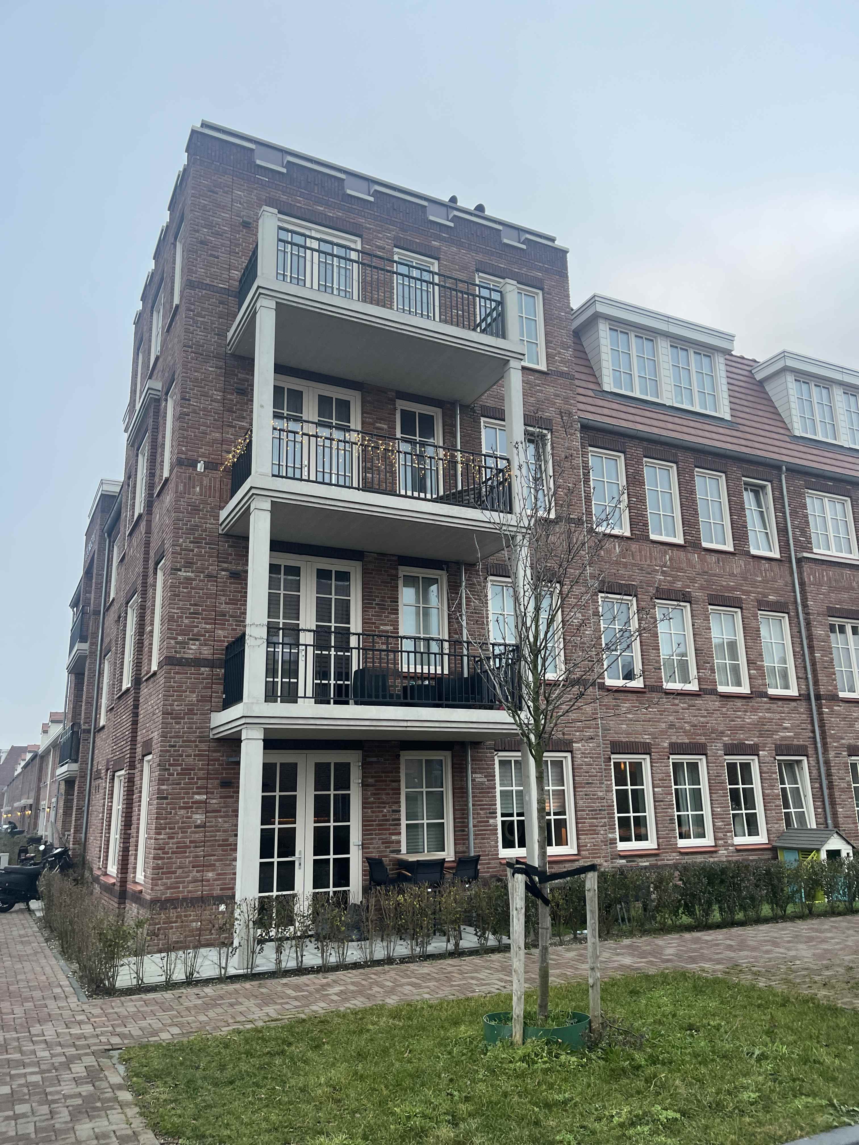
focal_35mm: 26
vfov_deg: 67.3
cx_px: 430
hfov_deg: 53.1
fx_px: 860
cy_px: 572
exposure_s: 1/121
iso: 100
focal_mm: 5.1
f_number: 1.6
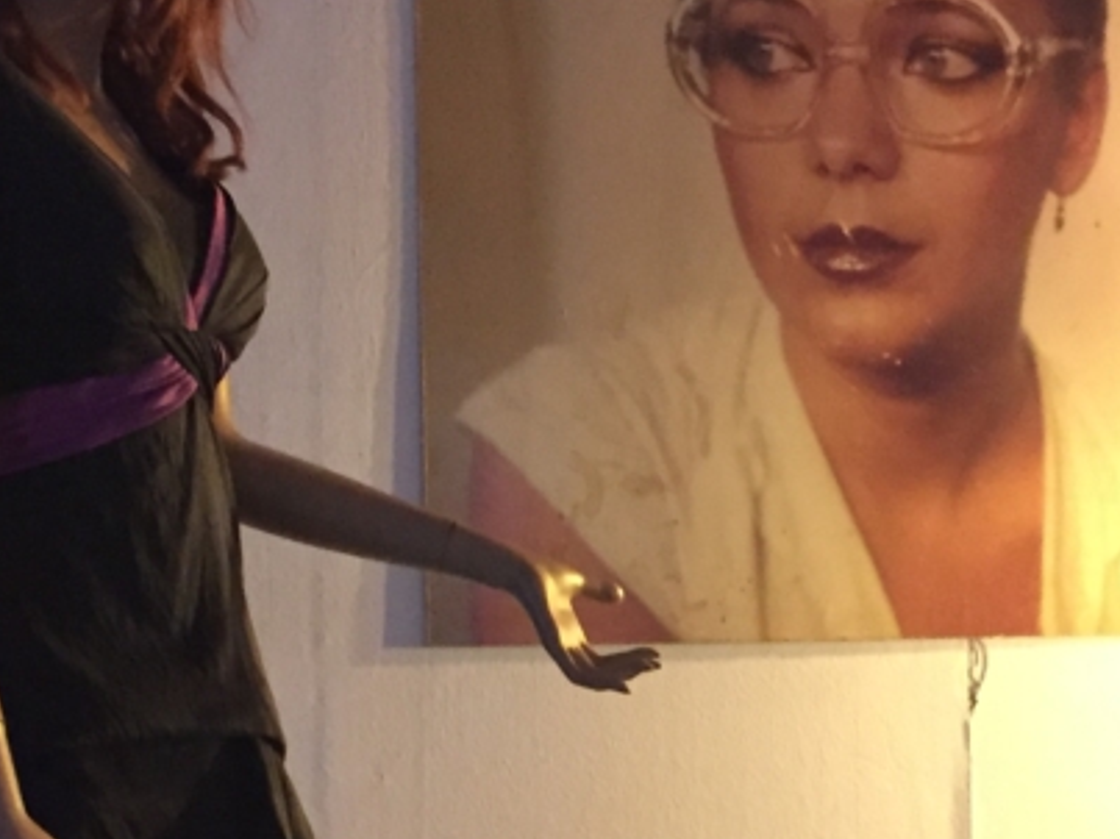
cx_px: 675
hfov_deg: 23.8
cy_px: 807
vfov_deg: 17.6
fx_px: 2652
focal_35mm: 82
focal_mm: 4.15
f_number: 2.2
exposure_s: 1/17
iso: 800
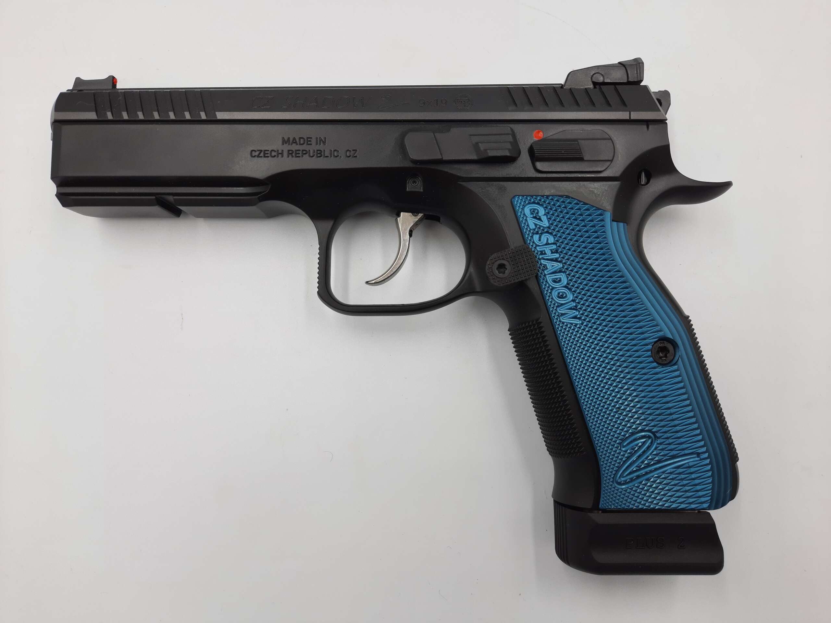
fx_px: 600
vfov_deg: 54.9
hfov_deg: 69.4
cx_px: 416
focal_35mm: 25
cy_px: 312
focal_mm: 4.6
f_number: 2
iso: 40
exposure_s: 1/135
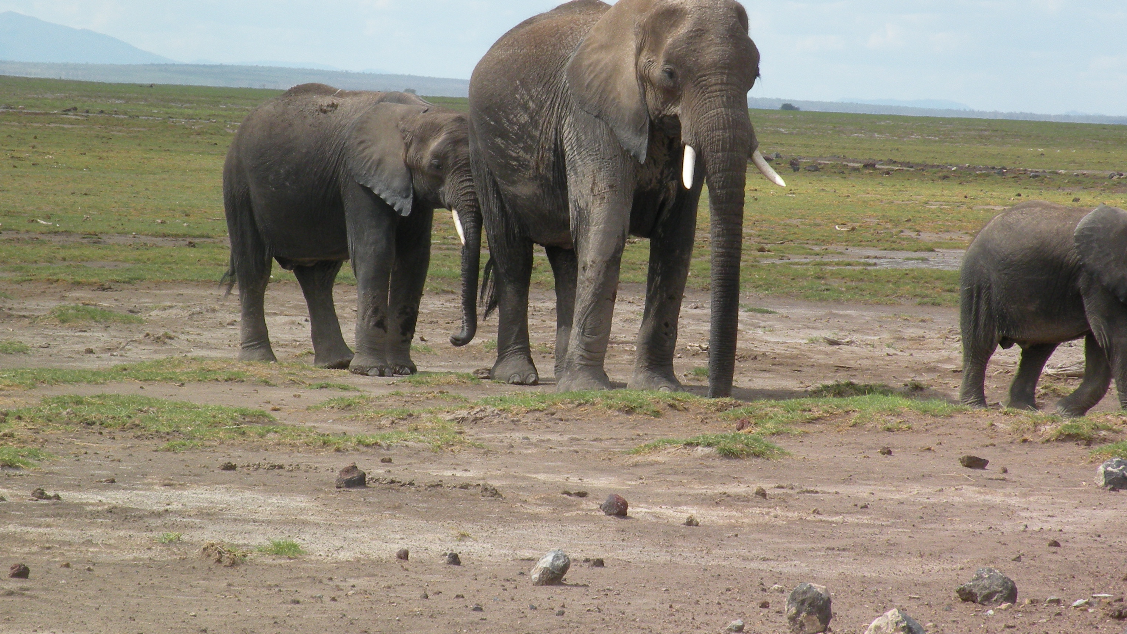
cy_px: 262
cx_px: 637
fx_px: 5469
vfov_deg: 6.6
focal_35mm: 183
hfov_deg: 11.8
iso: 64
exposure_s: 1/277
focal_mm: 25
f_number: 7.1
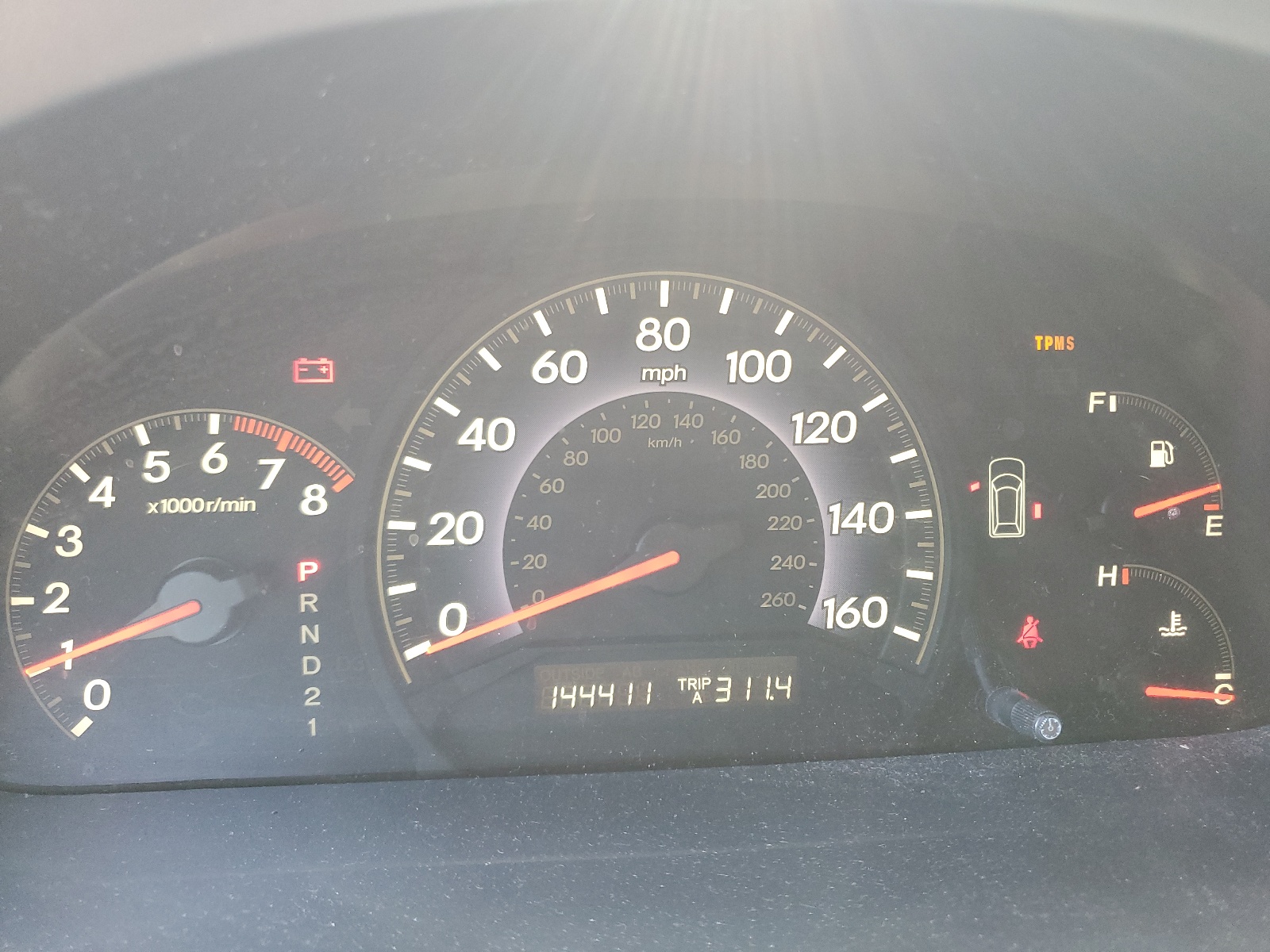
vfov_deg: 53.1
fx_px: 954
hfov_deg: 67.3
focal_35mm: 26
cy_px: 476
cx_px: 635
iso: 144
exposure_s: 1/60.2
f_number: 1.5
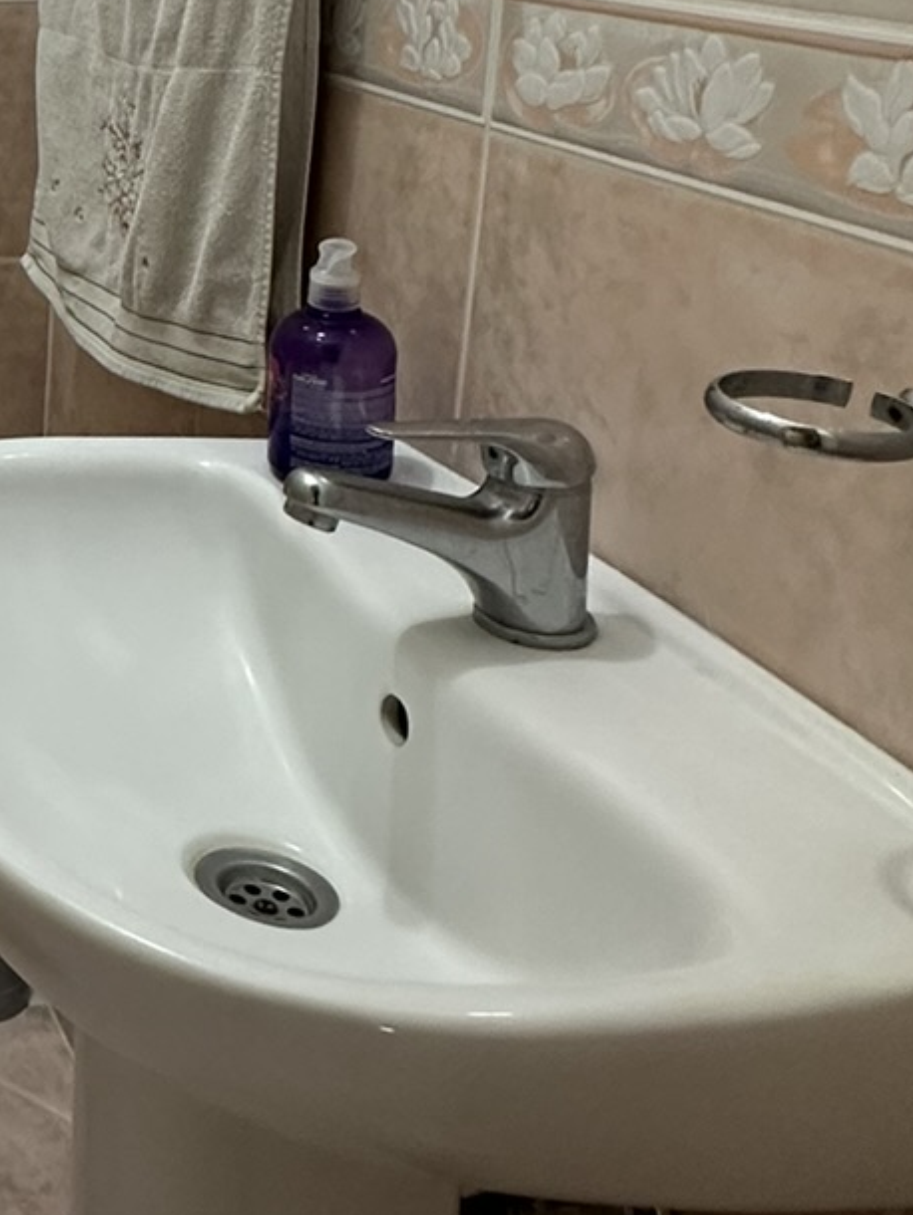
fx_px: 1652
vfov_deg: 37.8
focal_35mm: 47
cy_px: 127
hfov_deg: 24.5
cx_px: -435
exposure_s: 1/50
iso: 250
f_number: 2.2
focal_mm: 2.22
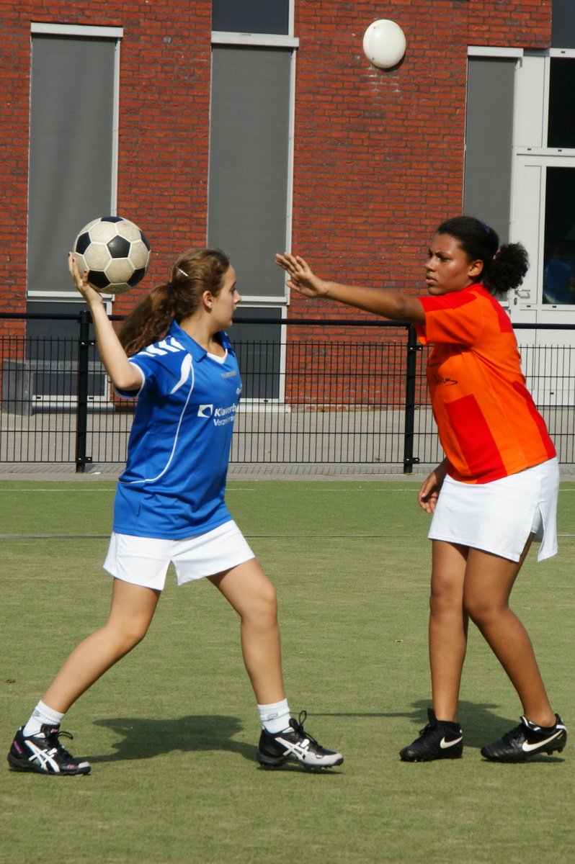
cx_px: 288
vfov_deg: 12.5
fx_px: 3960
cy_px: 432
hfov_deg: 8.3
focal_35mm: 165
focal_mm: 110
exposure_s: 1/400
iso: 200
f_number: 11
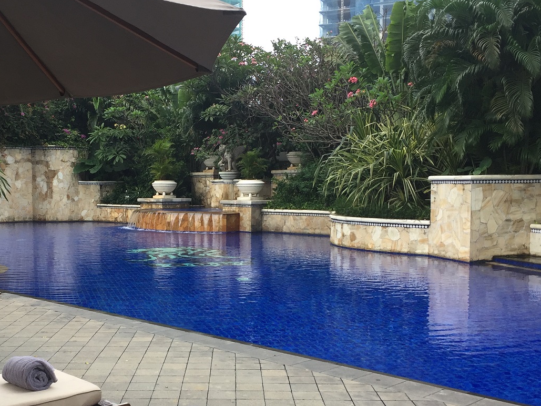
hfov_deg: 40.9
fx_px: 719
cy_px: 240
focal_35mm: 46
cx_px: 199
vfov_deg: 31.5
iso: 50
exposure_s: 1/100
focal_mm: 4.15
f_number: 2.2
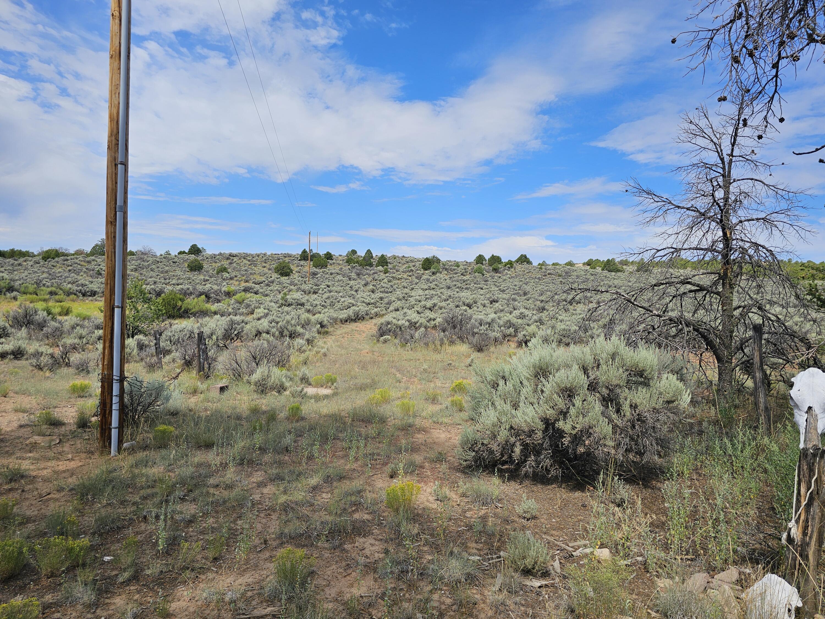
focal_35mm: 23
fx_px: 548
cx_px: 412
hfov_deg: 73.9
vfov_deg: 58.9
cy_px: 310
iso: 10
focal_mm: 6.3
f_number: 1.7
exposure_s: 1/1076
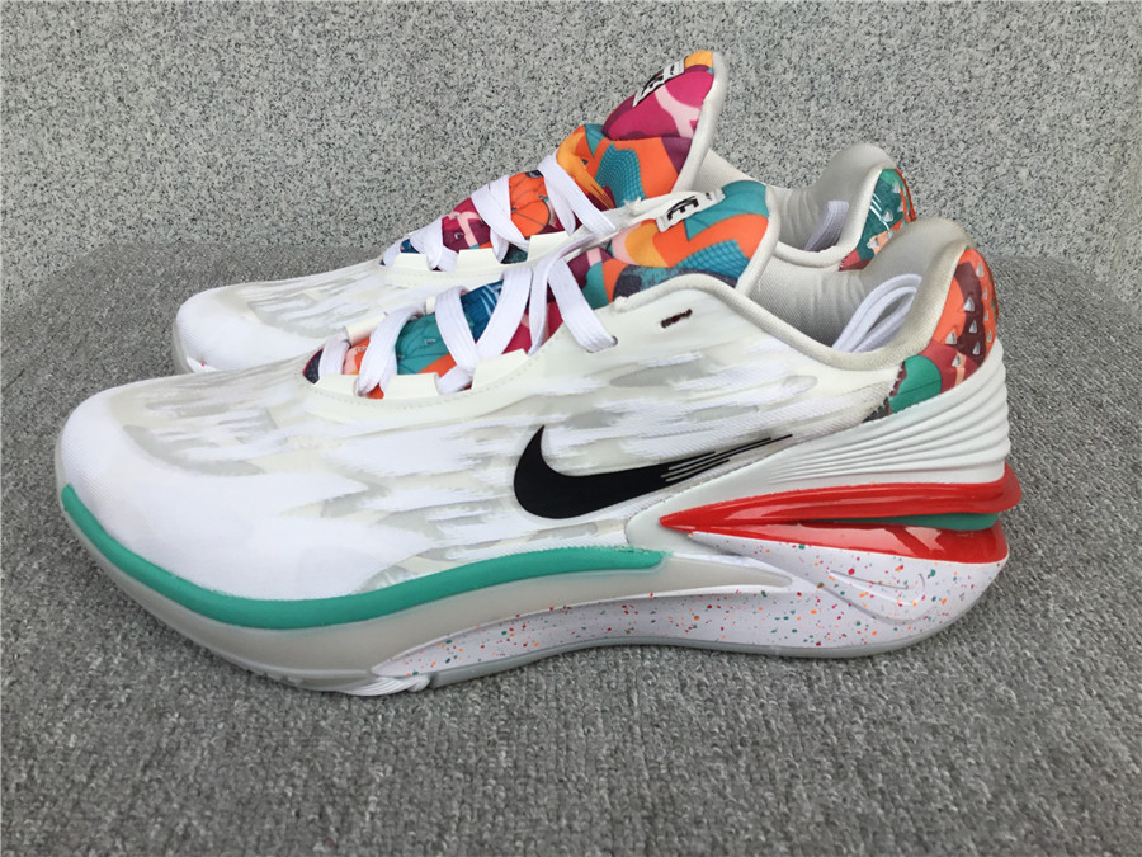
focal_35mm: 31
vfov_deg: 45.4
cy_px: 428
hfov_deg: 58.4
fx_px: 1023
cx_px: 571
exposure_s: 1/574
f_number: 2.4
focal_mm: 3.3
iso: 25
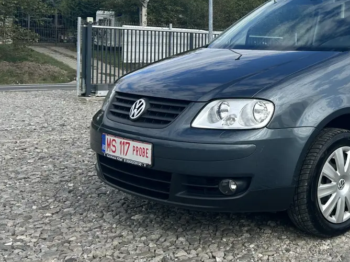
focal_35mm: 56
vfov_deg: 25.7
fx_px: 566
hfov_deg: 31.9
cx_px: 344
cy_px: 61
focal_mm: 5.7
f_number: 1.5
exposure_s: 1/3077
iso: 50
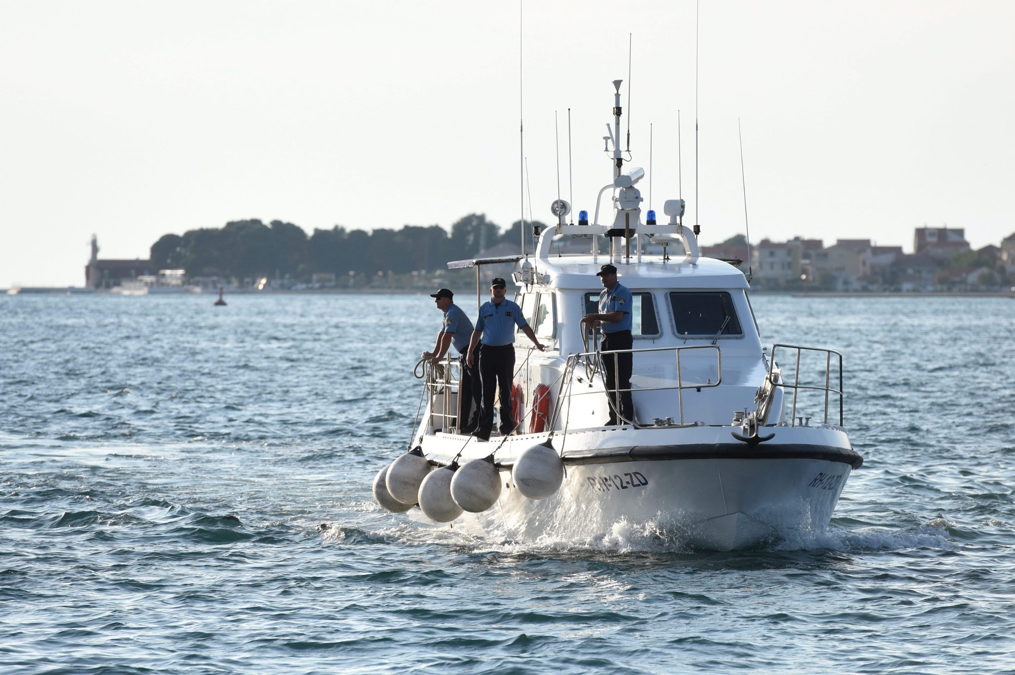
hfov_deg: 10.3
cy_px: 338
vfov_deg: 6.9
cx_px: 508
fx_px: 5633
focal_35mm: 200
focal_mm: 200
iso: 500
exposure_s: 1/4000
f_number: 4
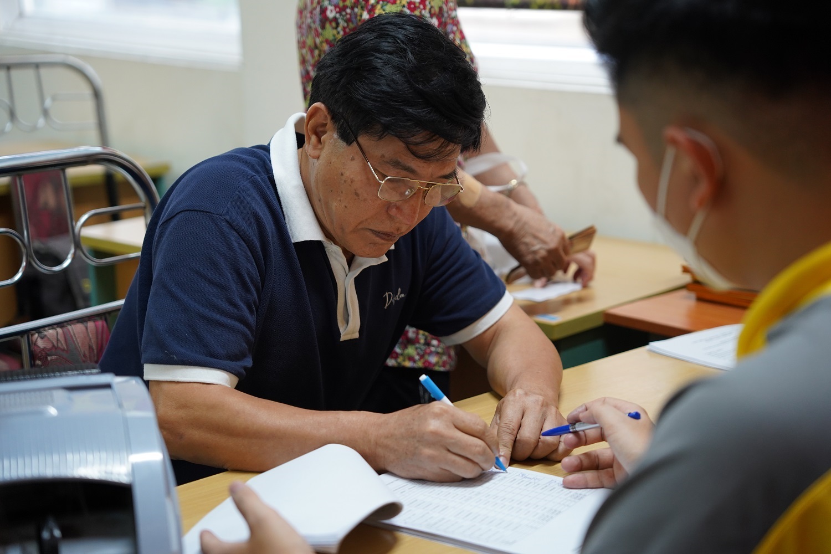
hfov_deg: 28.8
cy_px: 277
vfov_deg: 19.5
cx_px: 416
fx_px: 1616
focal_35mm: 70
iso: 1600
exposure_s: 1/160
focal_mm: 70
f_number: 2.8
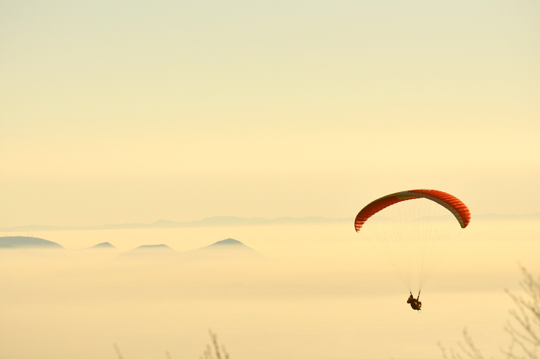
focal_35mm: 248
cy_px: 180
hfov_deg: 8.3
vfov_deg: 5.5
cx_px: 270
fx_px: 3708
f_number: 5.6
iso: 200
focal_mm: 165
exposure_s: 1/2000
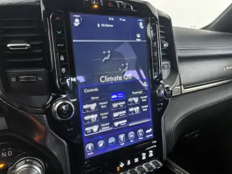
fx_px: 181
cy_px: 87
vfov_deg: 51.4
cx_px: 116
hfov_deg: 65.3
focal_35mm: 27
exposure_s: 1/40
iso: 640
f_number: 2
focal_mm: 6.98
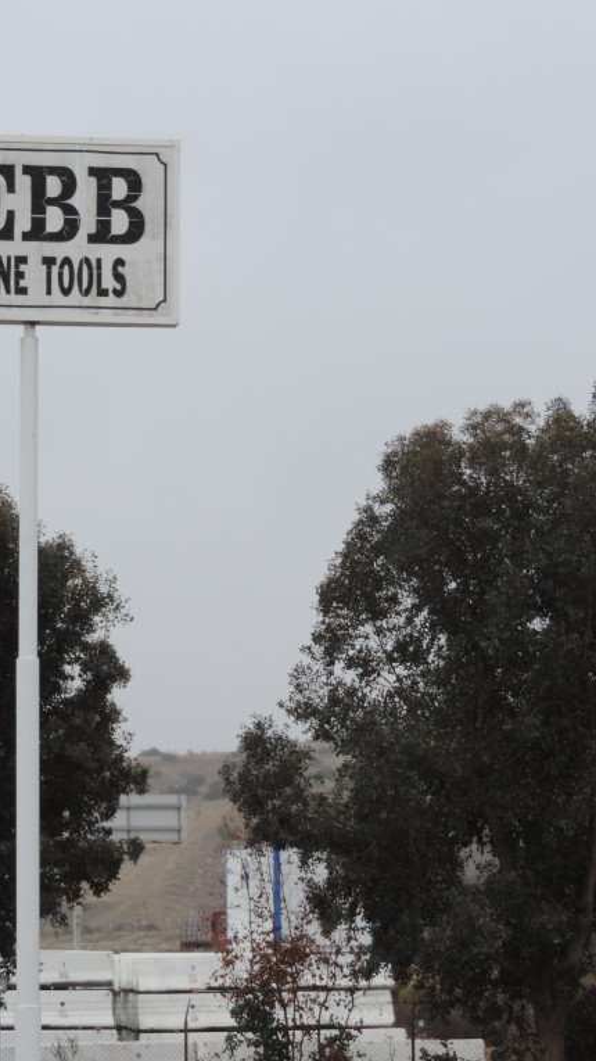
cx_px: -1
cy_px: 530
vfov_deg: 10.9
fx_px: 5538
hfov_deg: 6.1
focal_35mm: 197
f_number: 4.3
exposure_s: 1/125
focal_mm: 24
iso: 90
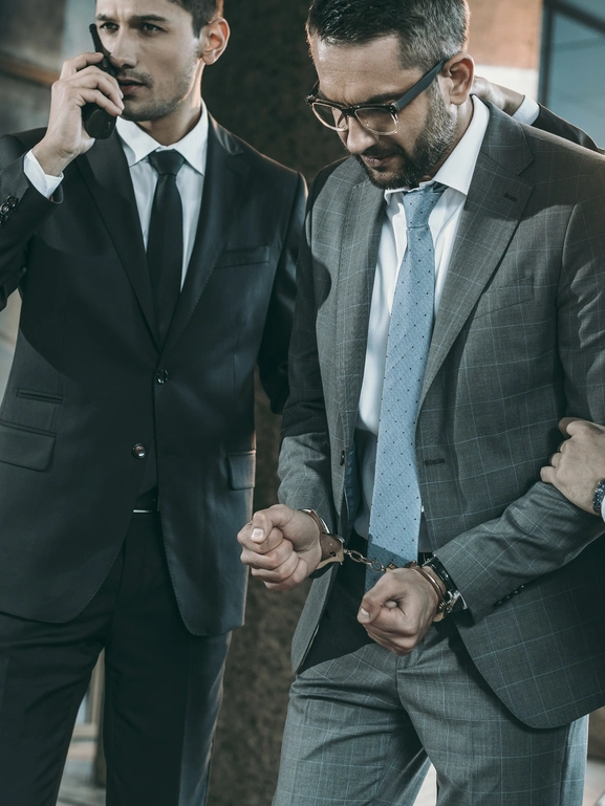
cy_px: 409
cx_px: 310
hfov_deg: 19.6
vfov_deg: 26.0
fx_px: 1747
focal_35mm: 75
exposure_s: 1/160
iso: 640
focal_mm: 50
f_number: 3.2
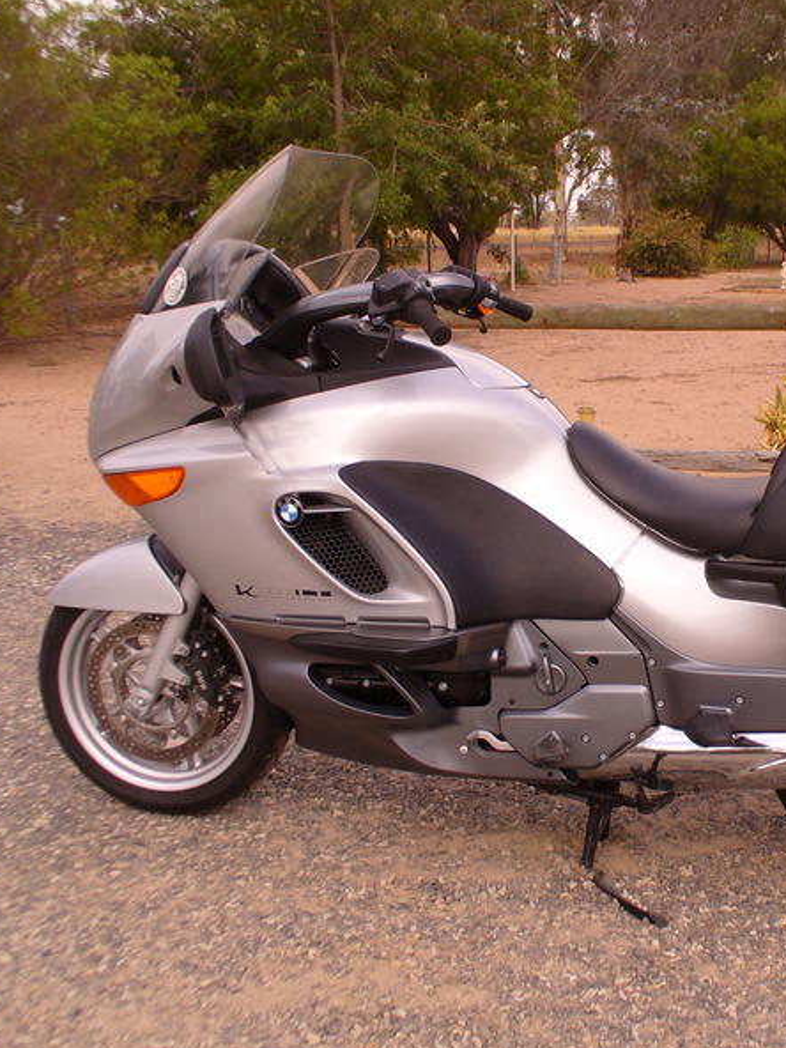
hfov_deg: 28.5
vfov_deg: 38.2
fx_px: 1514
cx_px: 625
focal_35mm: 50
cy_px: 526
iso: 64
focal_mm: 6.1
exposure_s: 1/160
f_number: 5.6
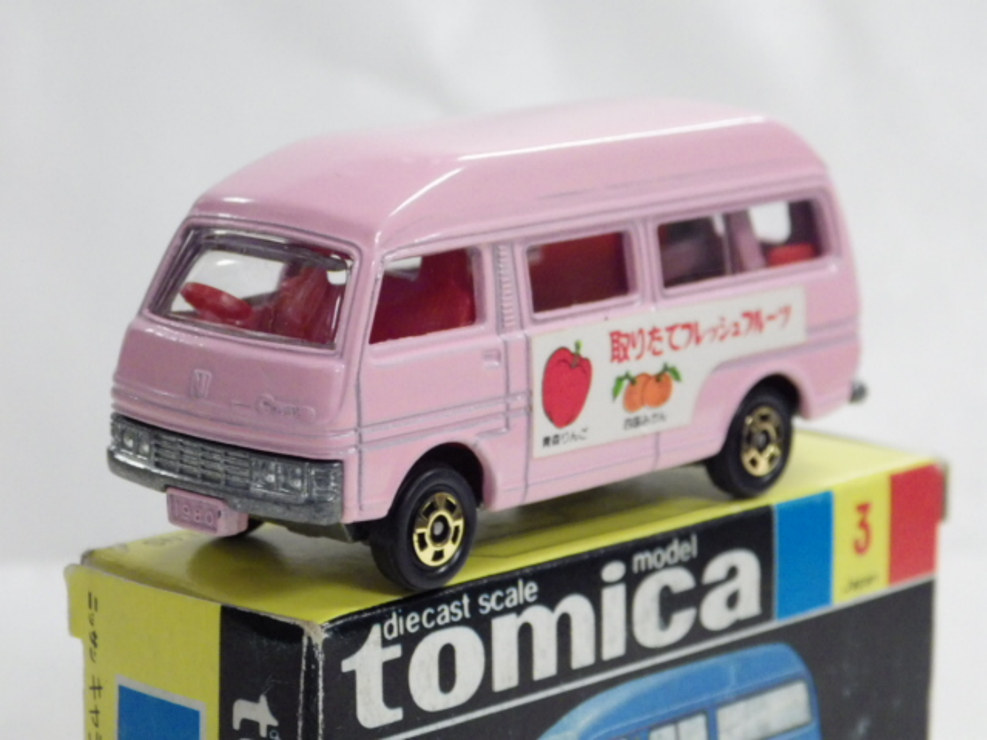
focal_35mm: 119
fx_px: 3393
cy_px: 370
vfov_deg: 12.5
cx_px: 494
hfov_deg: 16.6
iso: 800
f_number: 4.8
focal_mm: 21.3
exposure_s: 1/50
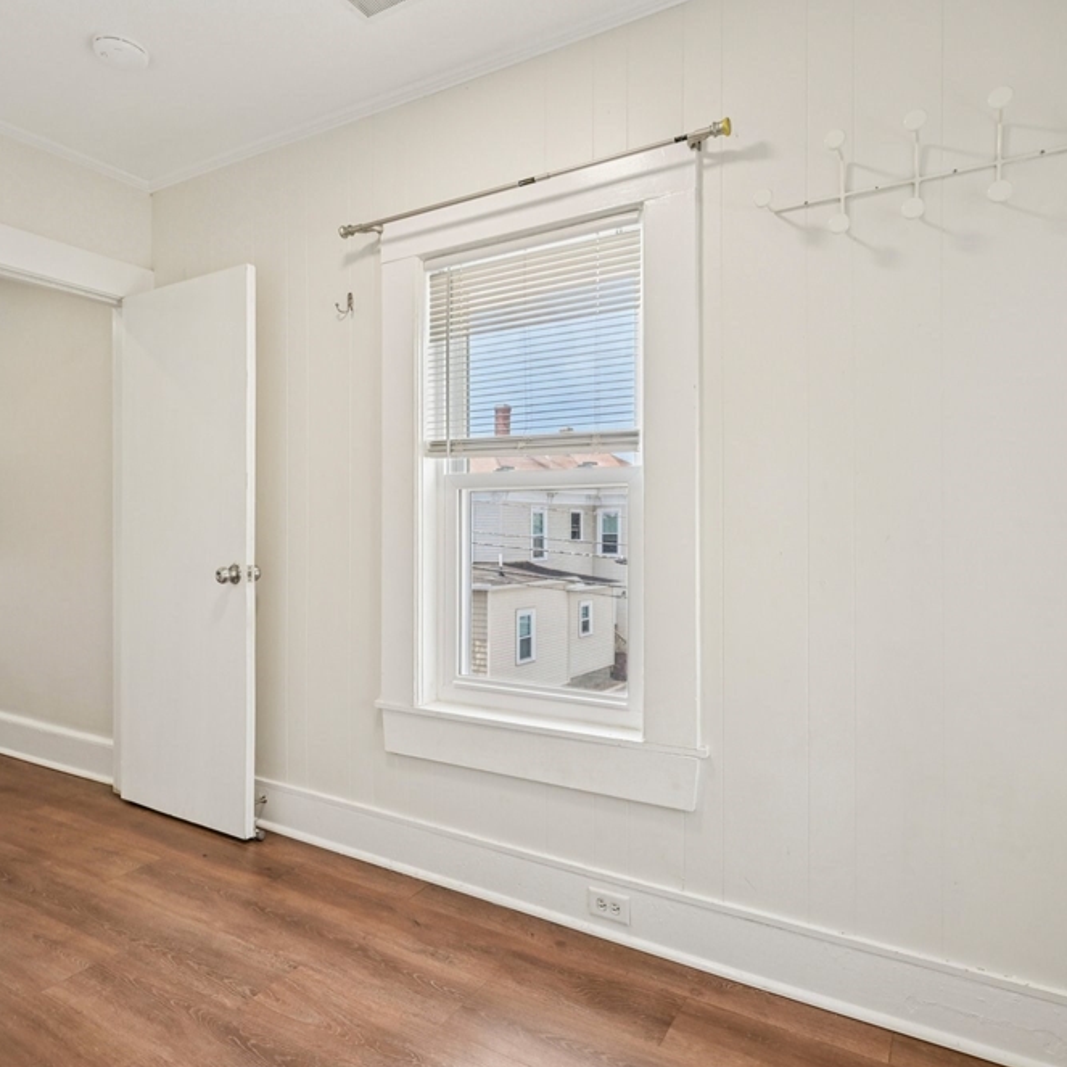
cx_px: 539
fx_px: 732
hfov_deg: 72.1
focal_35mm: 21
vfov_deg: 72.1
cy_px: 537
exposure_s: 1/100
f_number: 8
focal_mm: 16
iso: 400
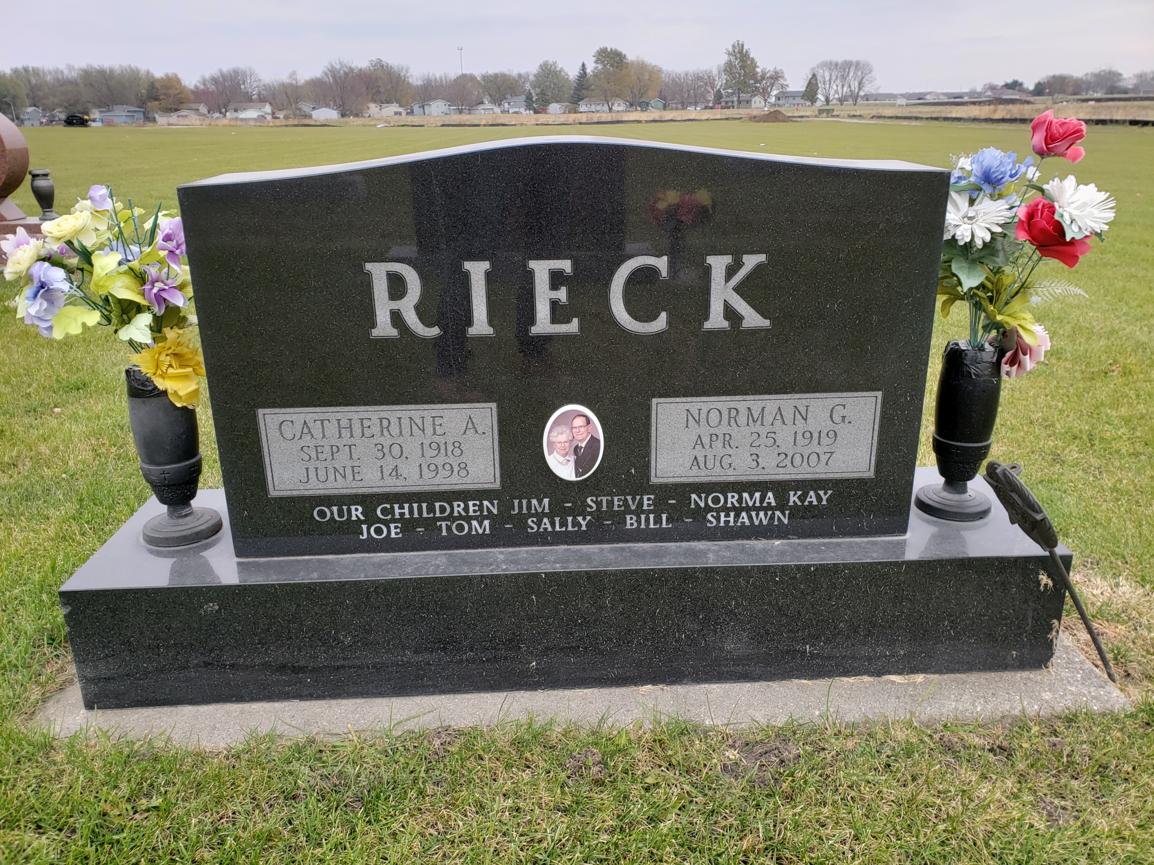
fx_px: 867
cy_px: 432
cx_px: 577
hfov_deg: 67.3
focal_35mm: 26
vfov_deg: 53.1
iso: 50
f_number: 2.4
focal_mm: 4.3
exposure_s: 1/166
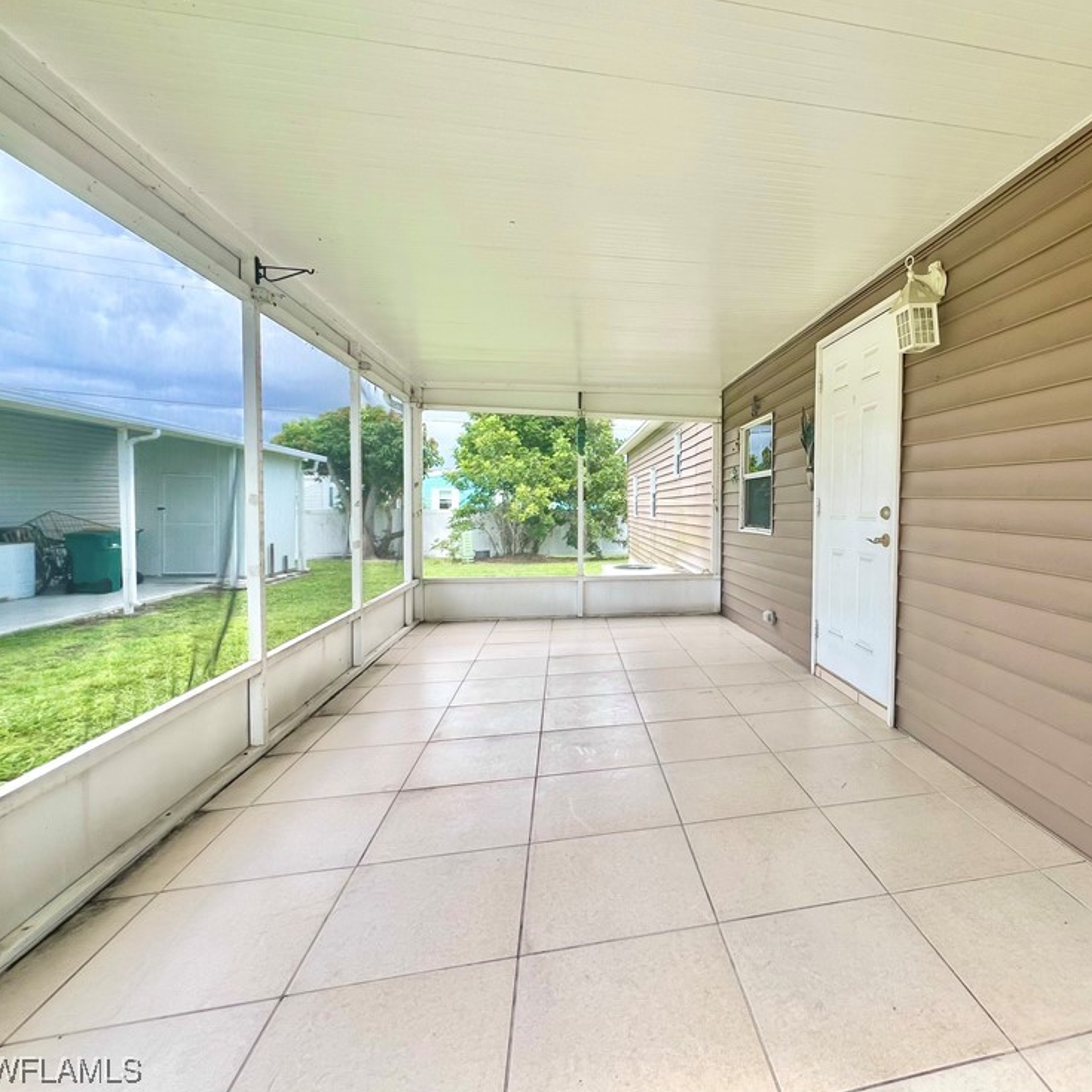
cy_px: 532
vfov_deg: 87.4
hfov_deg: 84.7
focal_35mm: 16
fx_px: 571
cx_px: 719
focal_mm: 1.57
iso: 32
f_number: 1.8
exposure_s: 1/485
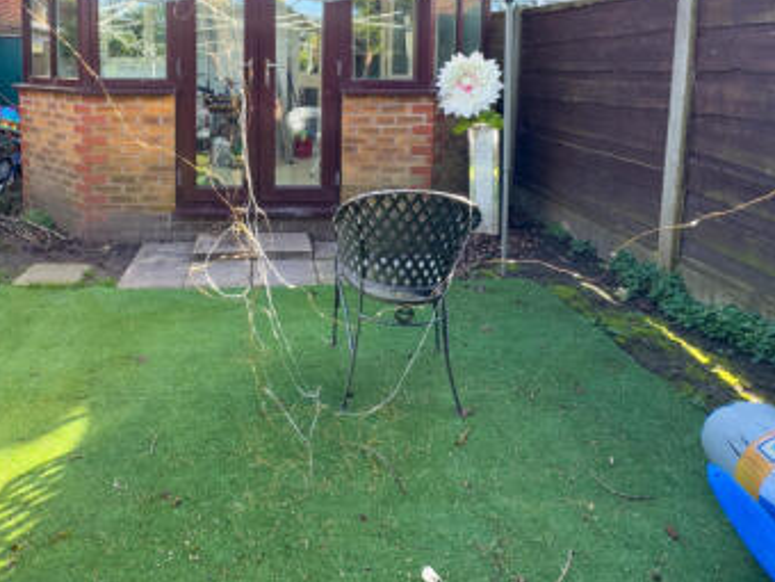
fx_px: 537
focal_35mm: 24
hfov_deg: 70.0
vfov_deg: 53.1
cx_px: 275
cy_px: 118
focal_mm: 2.22
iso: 50
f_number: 2.2
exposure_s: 1/100
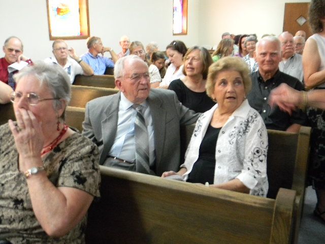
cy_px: 122
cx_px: 162
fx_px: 338
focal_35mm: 36
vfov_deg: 39.7
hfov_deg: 51.4
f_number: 3.7
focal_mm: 6.4
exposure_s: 1/13.1
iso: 400
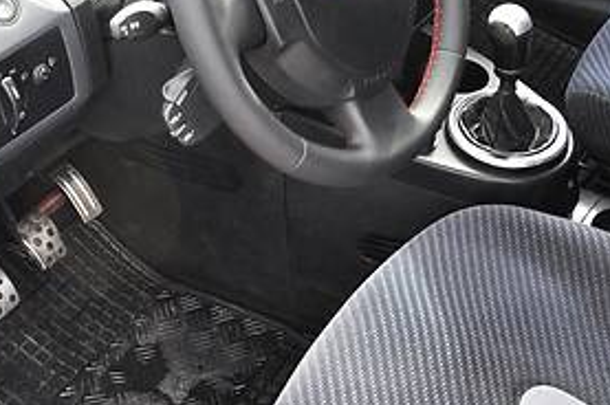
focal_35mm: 78
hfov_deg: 25.3
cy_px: 135
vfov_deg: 17.4
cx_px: 533
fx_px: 1320
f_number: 6.3
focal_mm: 18
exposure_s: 1/160
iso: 500
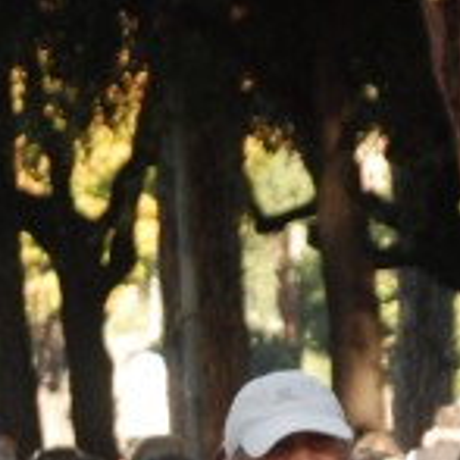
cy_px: 876
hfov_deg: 4.2
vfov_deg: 4.2
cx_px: 146
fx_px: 6254
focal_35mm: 416
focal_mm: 80
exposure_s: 1/320
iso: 1000
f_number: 5.6
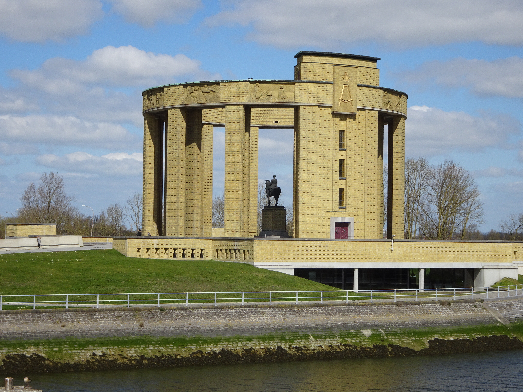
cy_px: 196
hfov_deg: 25.0
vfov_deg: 18.9
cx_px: 262
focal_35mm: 78
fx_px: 1178
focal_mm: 13.26
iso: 80
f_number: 5
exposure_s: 1/800
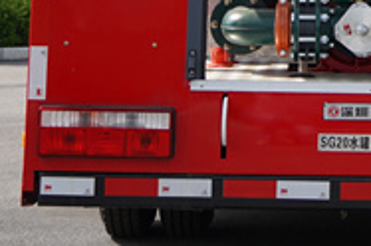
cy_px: -193
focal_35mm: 120
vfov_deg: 10.7
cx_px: 379
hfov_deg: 16.7
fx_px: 1235
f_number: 3.2
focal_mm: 28
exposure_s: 1/1000
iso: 100
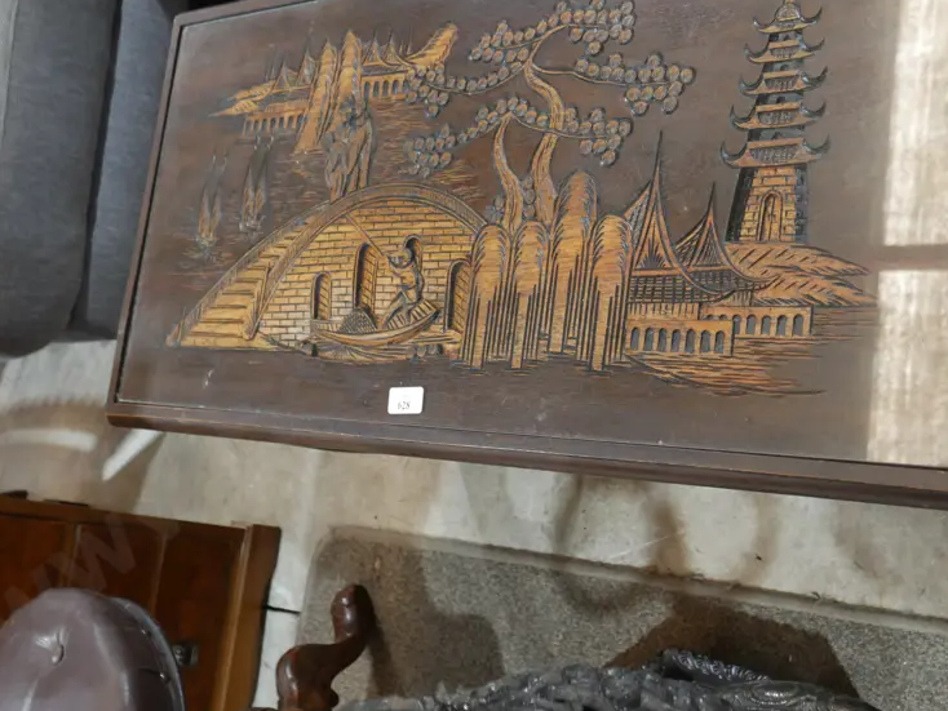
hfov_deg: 36.1
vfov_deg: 27.4
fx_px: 1452
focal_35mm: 53
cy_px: 242
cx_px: 517
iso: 1000
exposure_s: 1/60
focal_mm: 19
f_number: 4.1
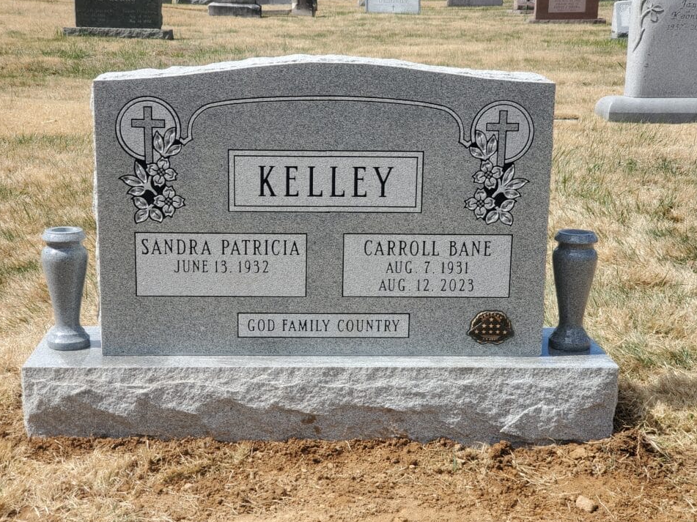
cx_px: 336
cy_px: 261
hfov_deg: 34.4
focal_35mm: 56
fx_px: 1127
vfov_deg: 26.1
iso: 50
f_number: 2.4
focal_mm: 6
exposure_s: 1/655
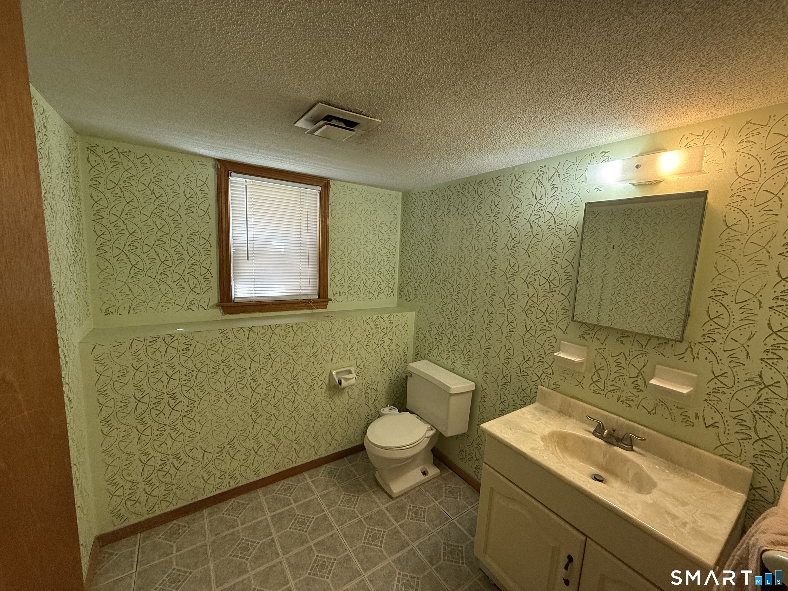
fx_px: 319
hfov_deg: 102.1
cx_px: 394
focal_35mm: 14
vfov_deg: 85.7
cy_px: 296
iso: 250
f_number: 2.2
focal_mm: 2.22
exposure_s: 1/120
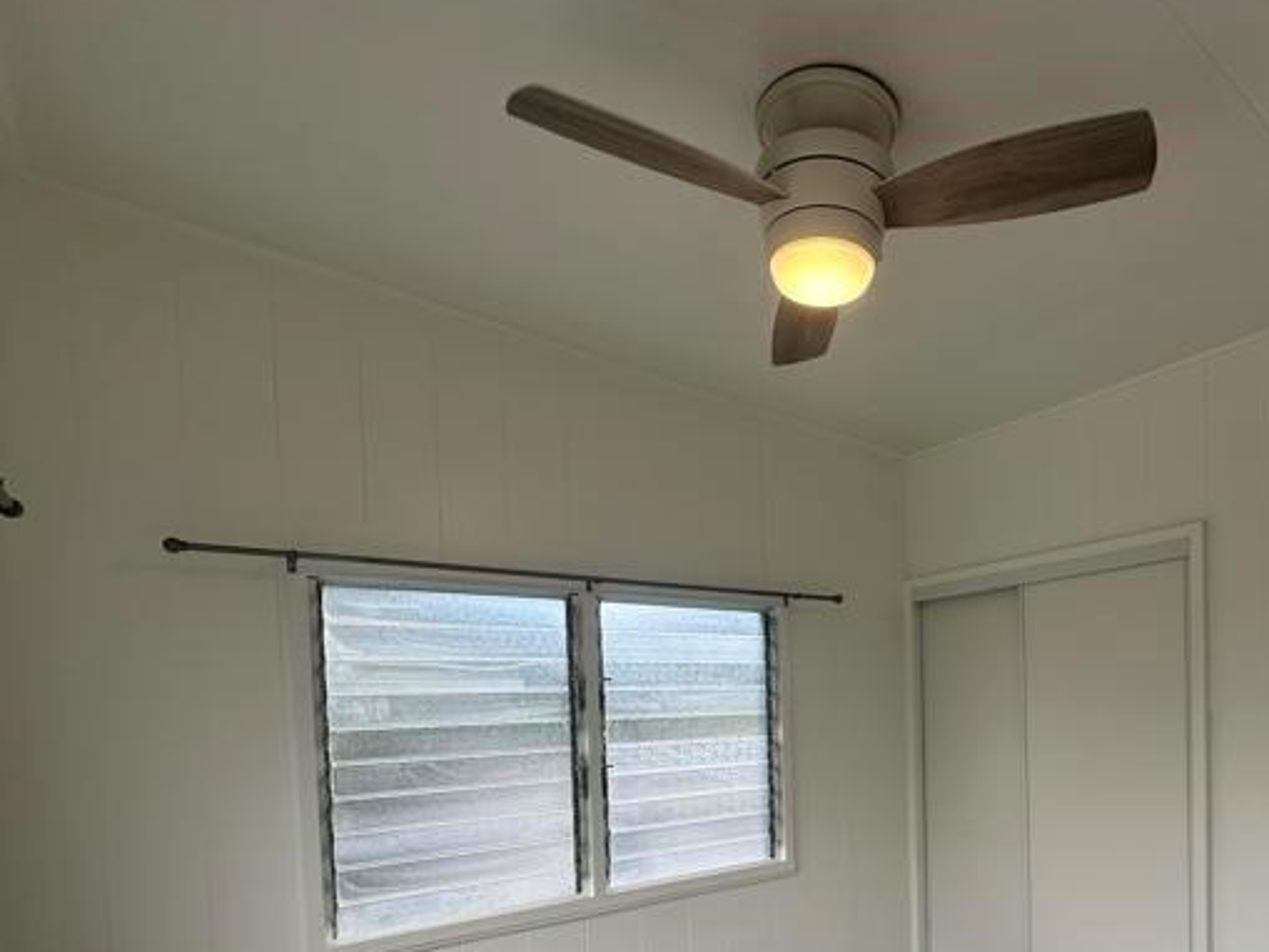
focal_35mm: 22
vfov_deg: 57.5
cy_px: 730
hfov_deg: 75.0
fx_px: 807
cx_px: 798
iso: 40
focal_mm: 2.22
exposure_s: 1/251
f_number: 2.2
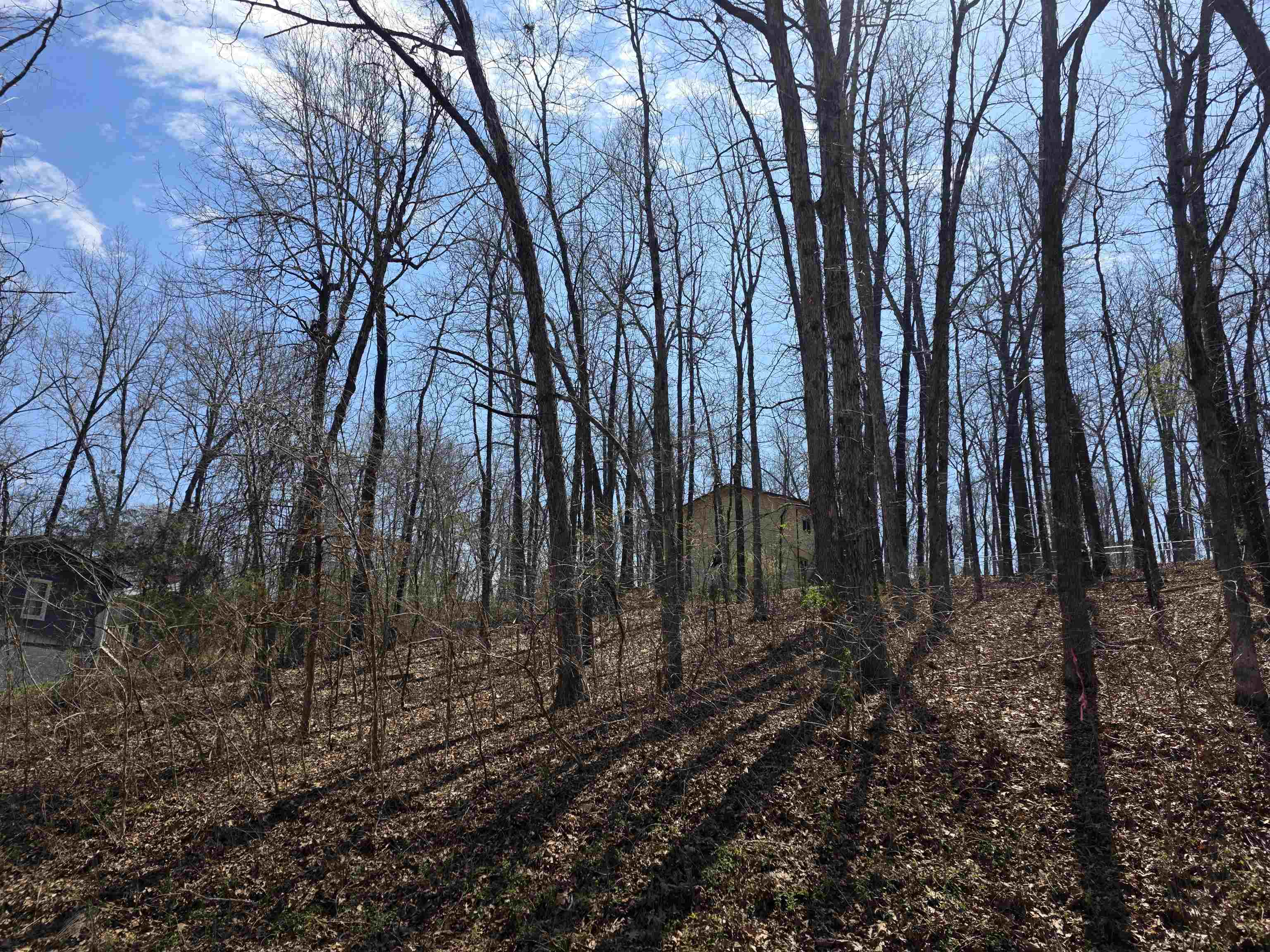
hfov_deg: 73.9
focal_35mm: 23
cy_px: 476
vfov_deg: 58.9
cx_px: 635
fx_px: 844
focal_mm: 6.3
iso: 80
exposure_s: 1/4333
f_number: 1.7
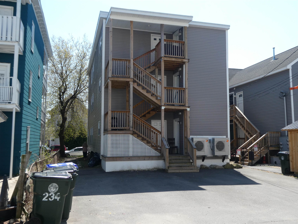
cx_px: 149
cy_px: 112
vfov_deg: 42.9
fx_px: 284
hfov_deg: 55.4
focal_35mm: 33
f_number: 3.6
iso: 80
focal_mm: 5.8
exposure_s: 1/500
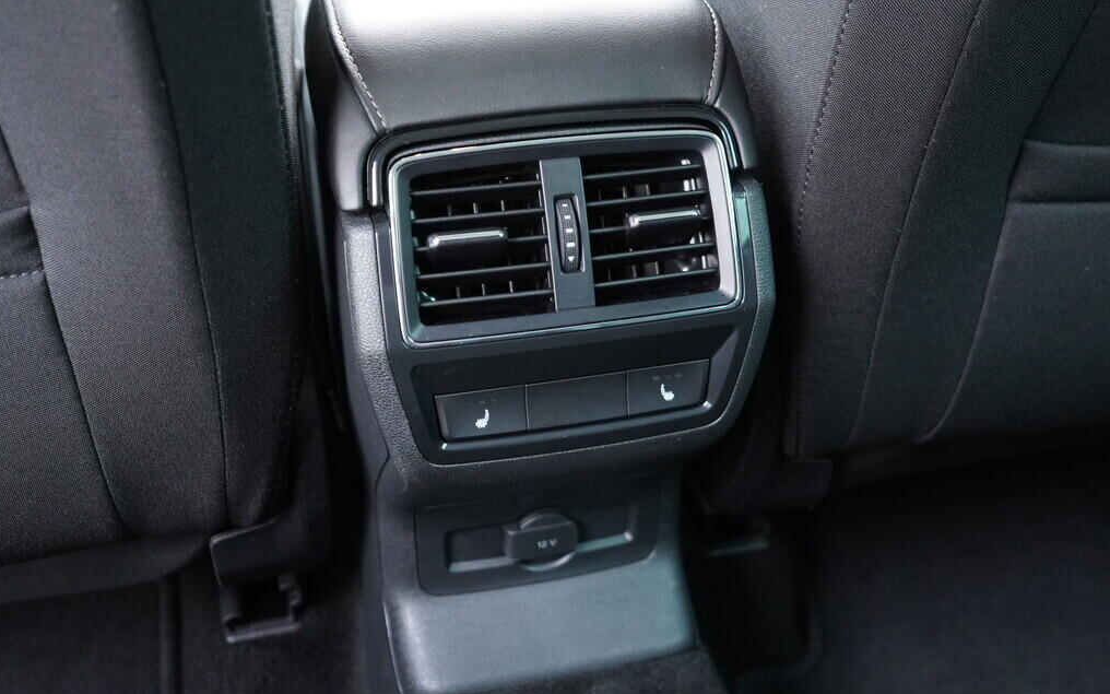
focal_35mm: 37
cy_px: 337
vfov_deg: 34.4
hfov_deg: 52.7
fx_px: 1119
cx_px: 552
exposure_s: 1/40
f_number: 2.8
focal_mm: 24
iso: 2000
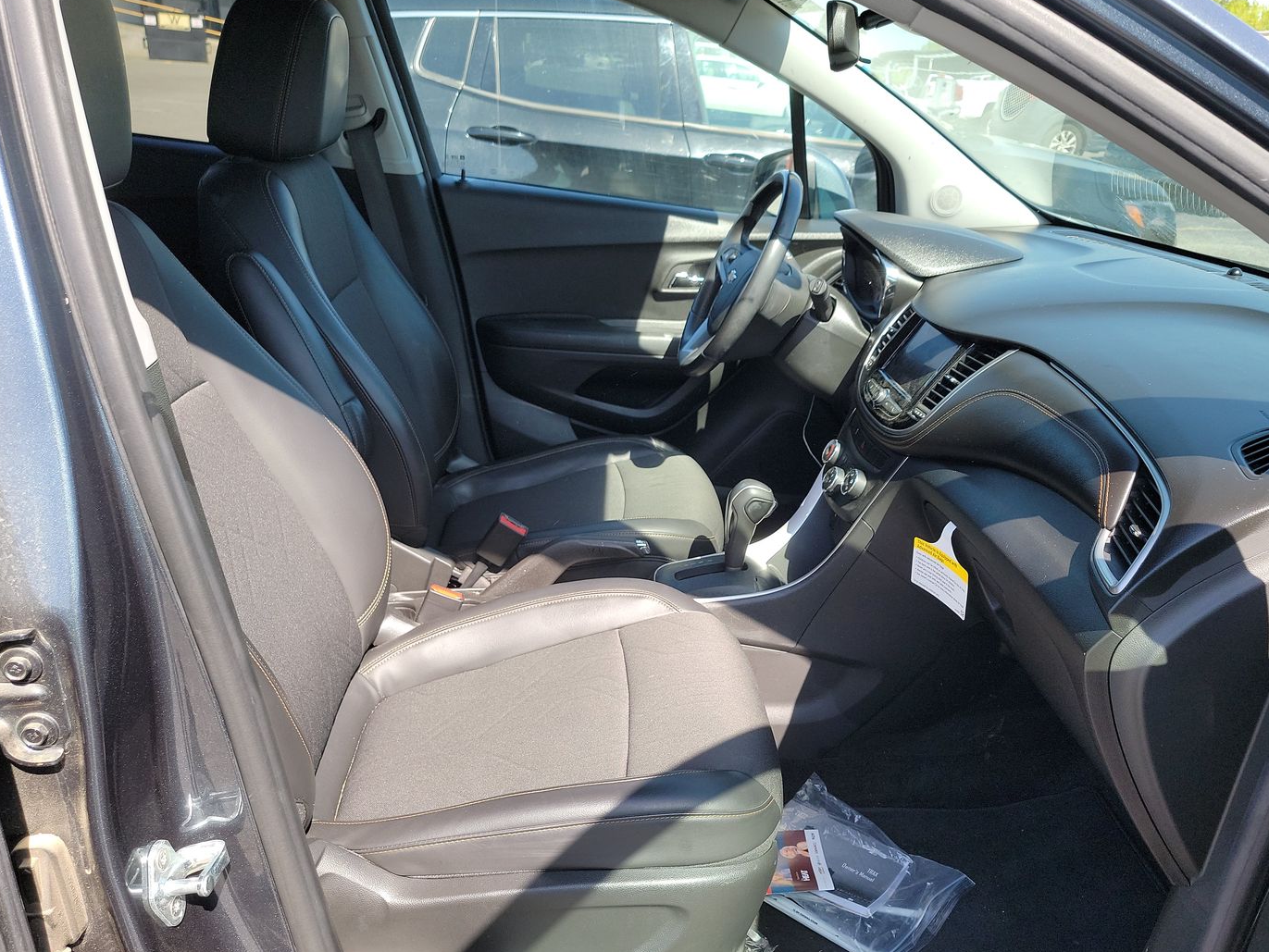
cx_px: 708
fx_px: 1027
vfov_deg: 49.8
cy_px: 467
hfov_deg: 63.2
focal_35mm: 28
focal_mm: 6.7
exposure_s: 1/162
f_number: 1.8
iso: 50
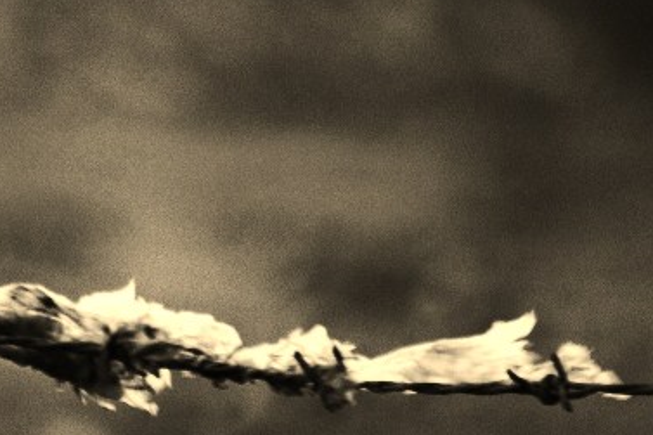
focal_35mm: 1222
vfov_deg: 1.1
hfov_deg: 1.7
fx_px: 22155
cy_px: 96
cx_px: 100
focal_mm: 300
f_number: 5.6
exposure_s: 1/200
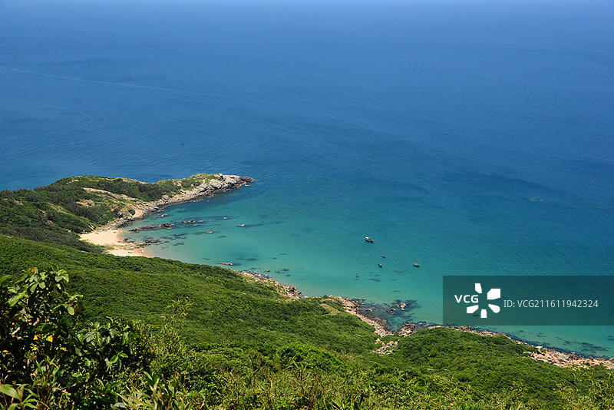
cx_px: 307
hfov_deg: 39.6
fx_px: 853
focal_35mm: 50
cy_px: 205
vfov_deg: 27.0
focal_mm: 50
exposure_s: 1/250
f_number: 8
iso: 100
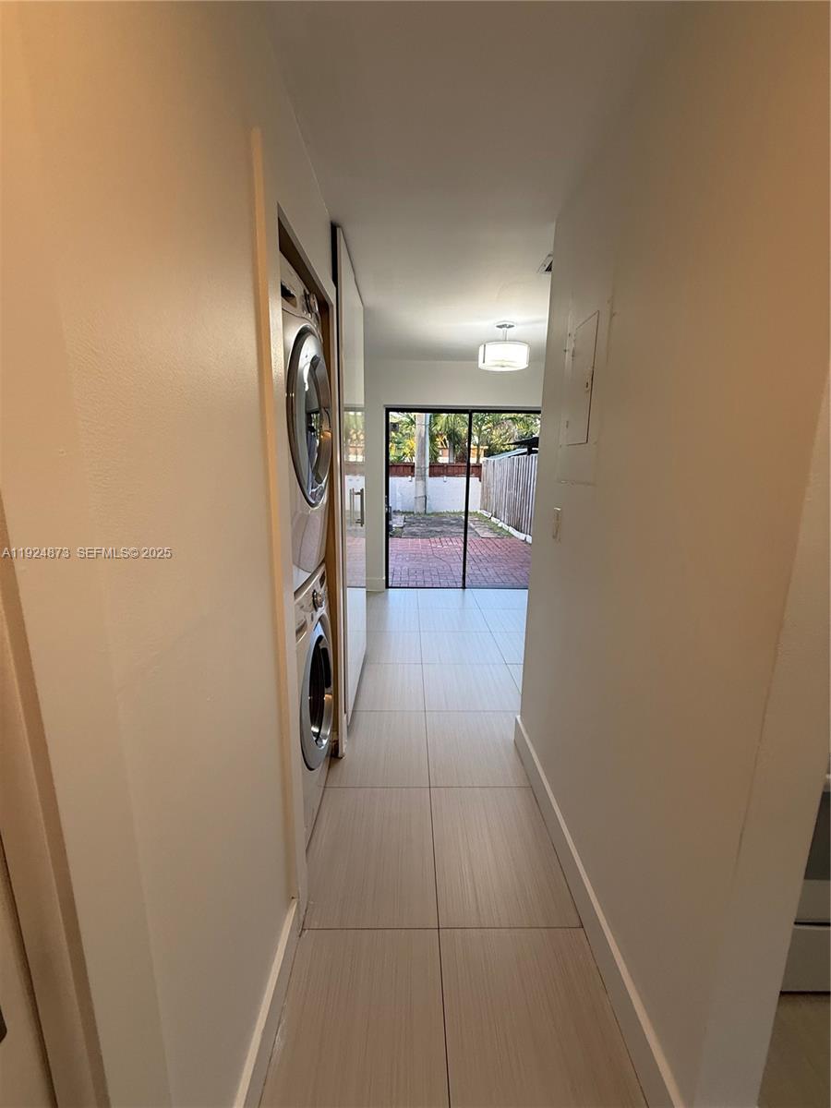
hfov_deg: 85.7
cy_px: 554
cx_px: 416
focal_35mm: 14
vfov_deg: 102.1
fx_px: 448
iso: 125
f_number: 2.2
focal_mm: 2.22
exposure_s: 1/120
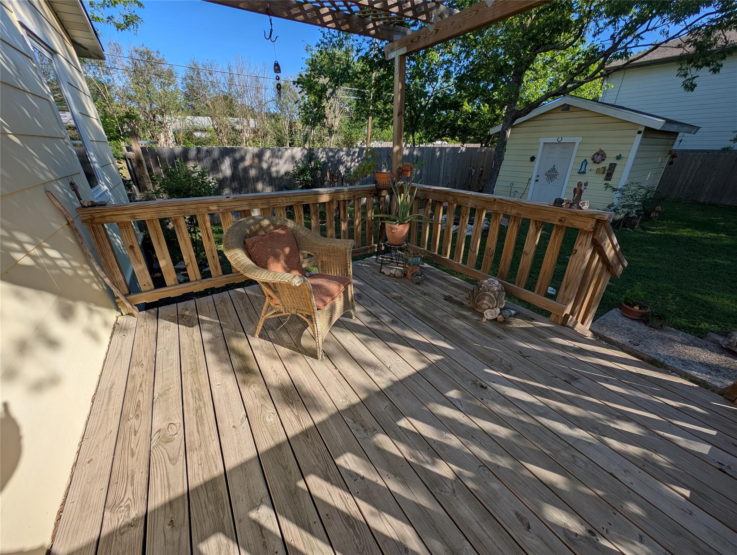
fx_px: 256
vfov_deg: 94.6
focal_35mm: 12
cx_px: 368
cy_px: 278
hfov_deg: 110.5
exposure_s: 1/1859
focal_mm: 2.23
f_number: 1.95
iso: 40
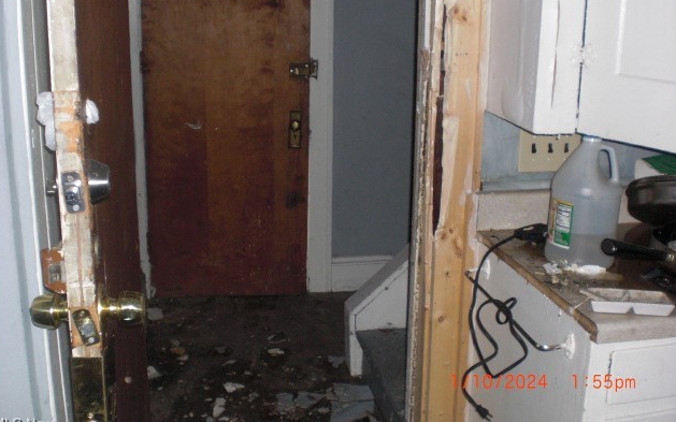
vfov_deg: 31.2
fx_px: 755
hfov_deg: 48.2
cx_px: 333
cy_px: 177
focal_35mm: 41
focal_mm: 6.3
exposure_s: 1/60
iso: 200
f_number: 3.1
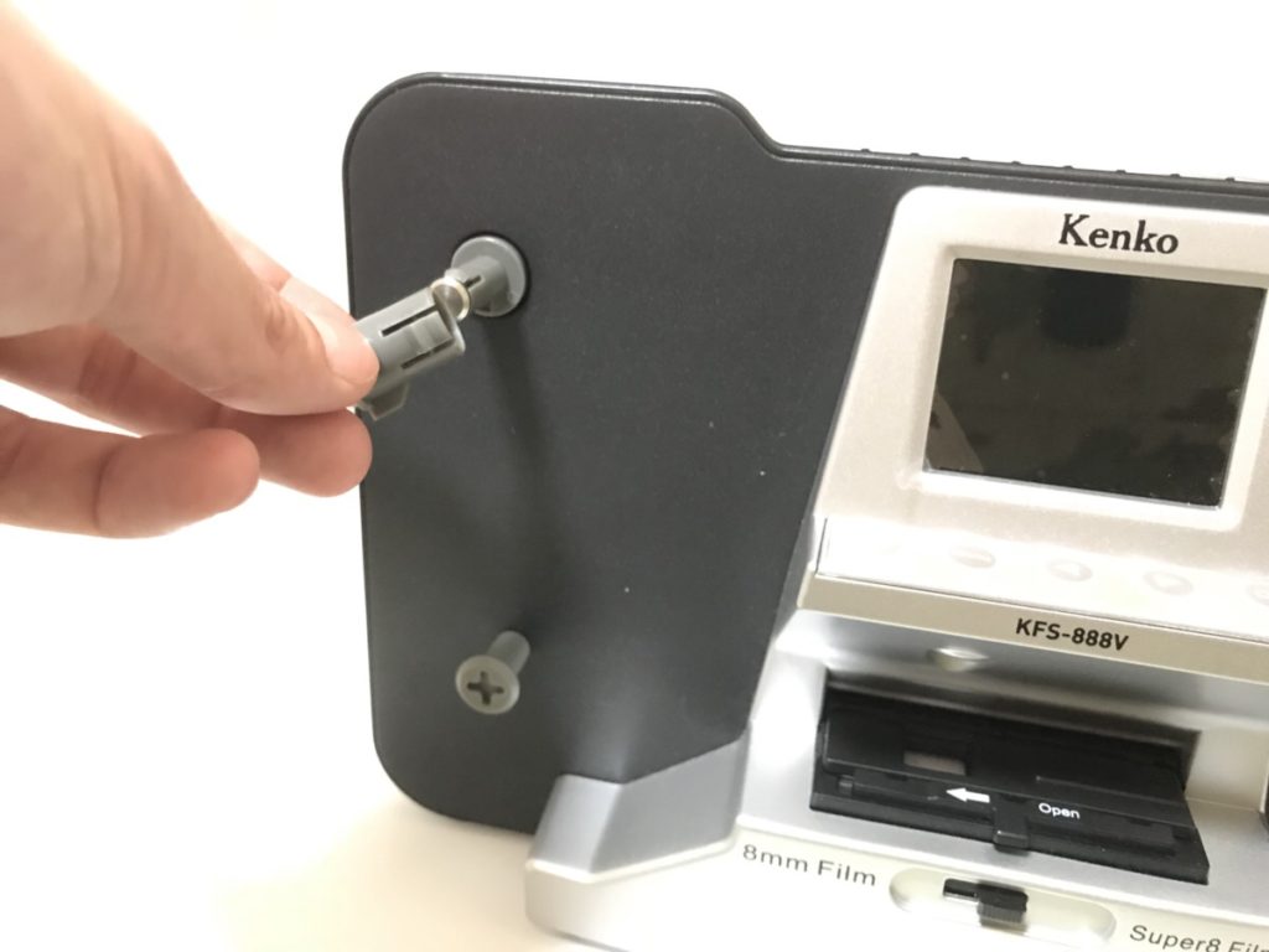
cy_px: 476
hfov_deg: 63.4
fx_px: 1026
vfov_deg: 49.7
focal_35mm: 28
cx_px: 634
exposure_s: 1/8
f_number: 1.8
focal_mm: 3.99
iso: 100
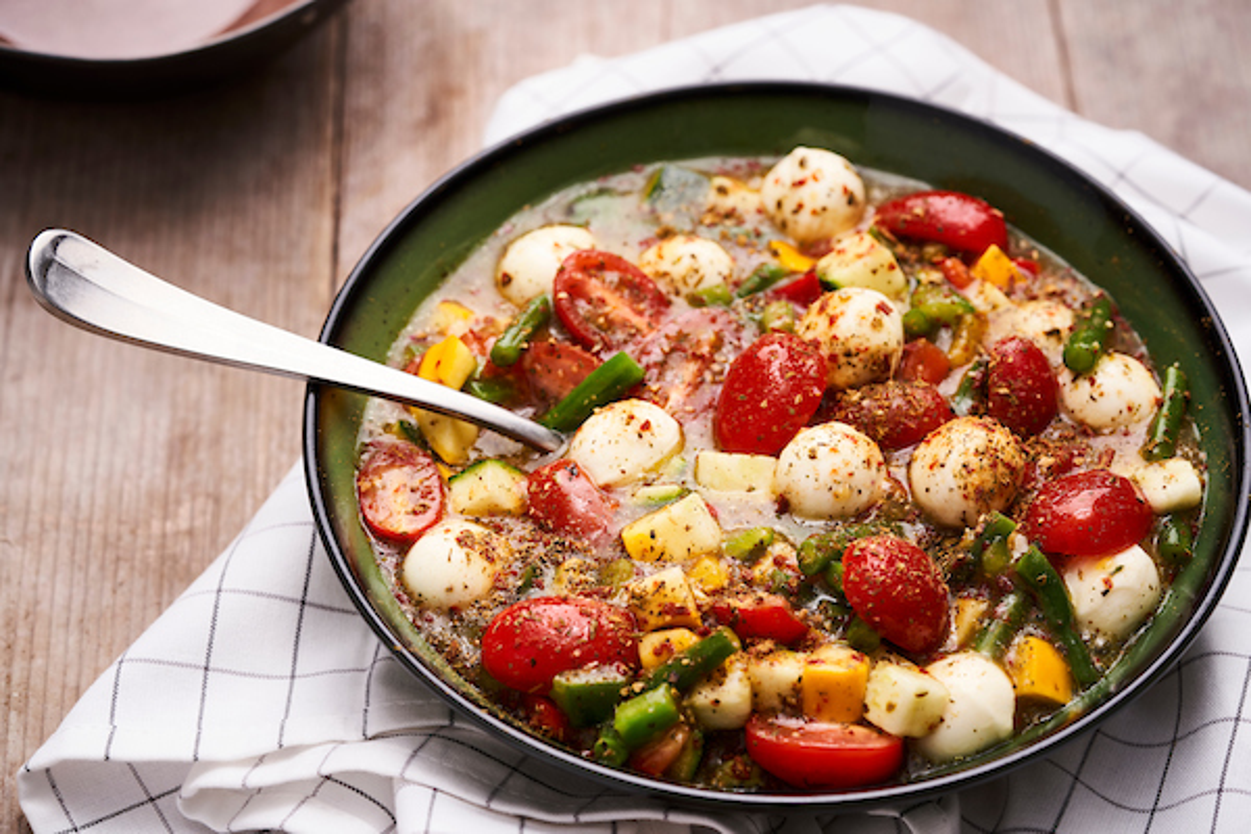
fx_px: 3127
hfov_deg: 22.6
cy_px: 417
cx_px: 626
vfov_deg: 15.2
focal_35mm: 90
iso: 200
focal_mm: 90
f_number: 5.6
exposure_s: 1/125
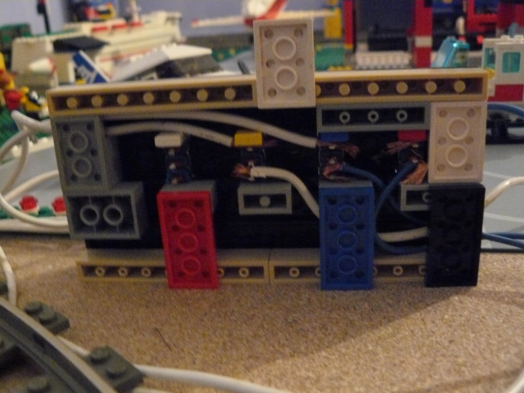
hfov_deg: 51.4
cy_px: 196
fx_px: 545
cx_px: 262
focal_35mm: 36
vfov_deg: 39.7
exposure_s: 1/8
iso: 800
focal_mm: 6
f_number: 2.8
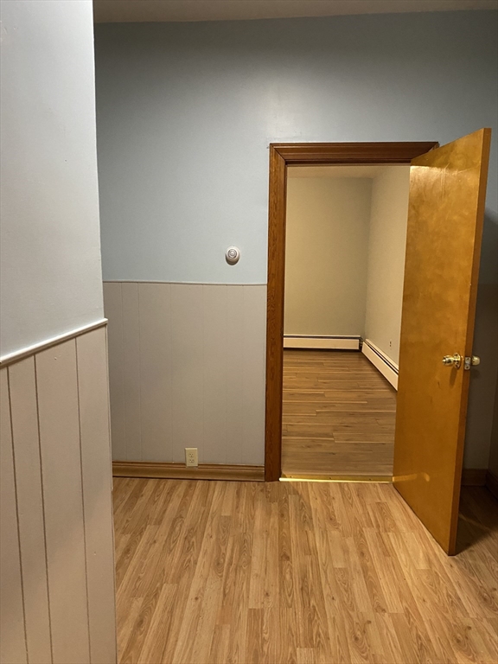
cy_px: 332
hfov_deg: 53.1
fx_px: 499
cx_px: 249
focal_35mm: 26
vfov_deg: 67.3
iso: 400
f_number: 1.8
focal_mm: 4.25
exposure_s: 1/40
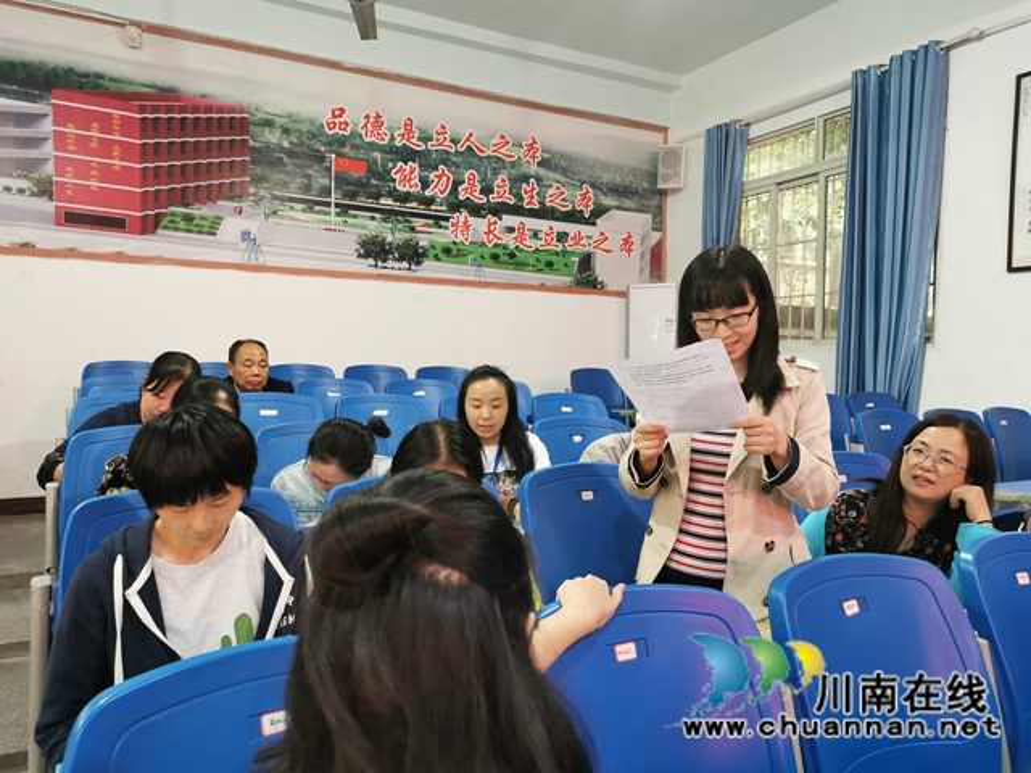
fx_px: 804
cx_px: 516
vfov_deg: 51.4
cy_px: 386
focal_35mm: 27
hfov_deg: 65.3
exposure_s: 1/33.3
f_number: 1.8
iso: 250
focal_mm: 5.58
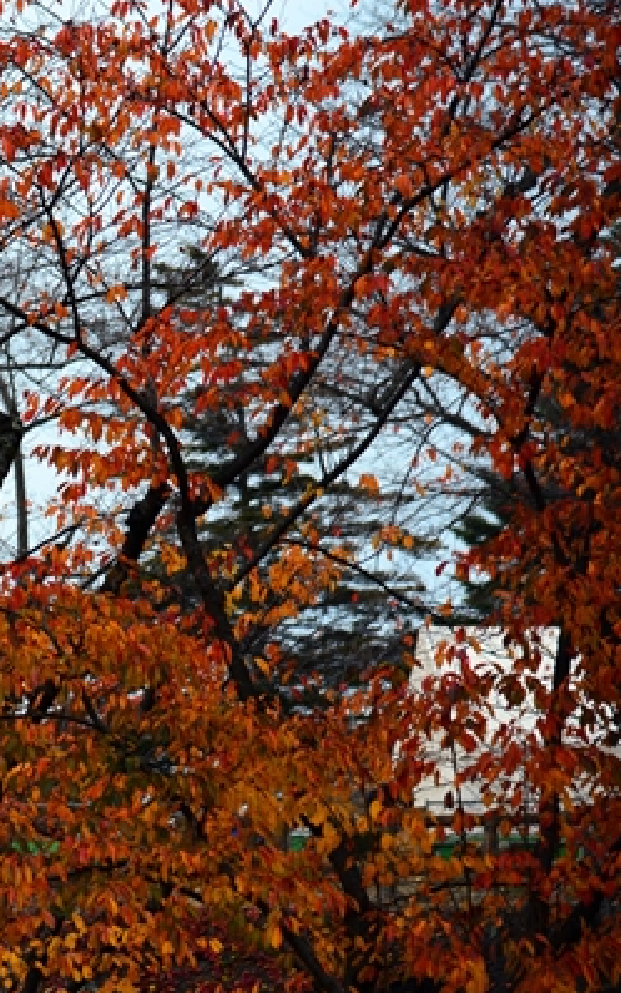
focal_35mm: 246
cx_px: -347
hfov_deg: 5.3
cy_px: 479
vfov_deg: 8.5
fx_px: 6657
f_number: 4
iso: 800
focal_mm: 120
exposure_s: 1/2500
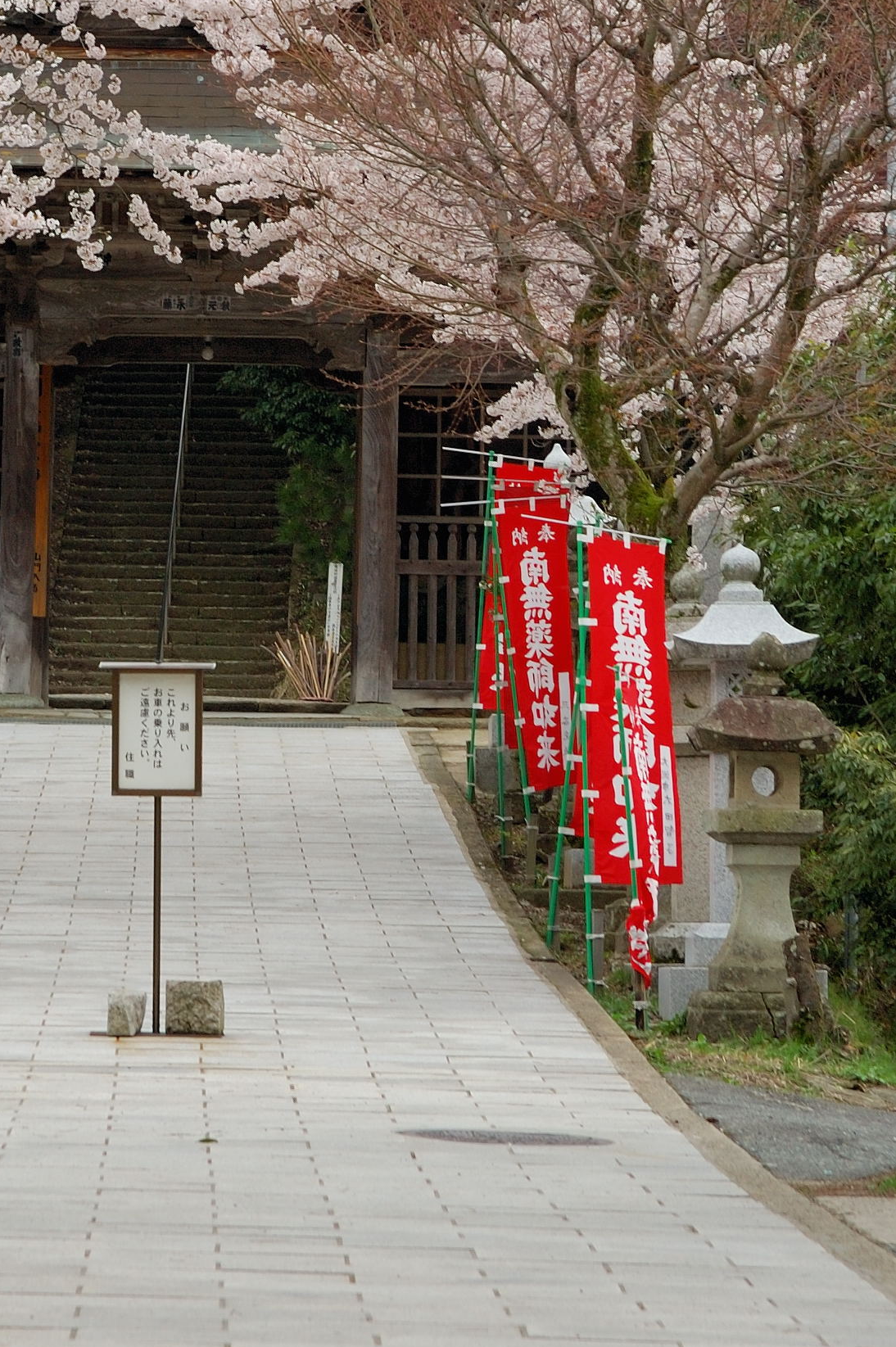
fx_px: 7180
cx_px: 161
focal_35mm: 192
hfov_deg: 7.1
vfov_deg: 10.7
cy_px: 120
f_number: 6.3
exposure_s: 1/160
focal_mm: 70
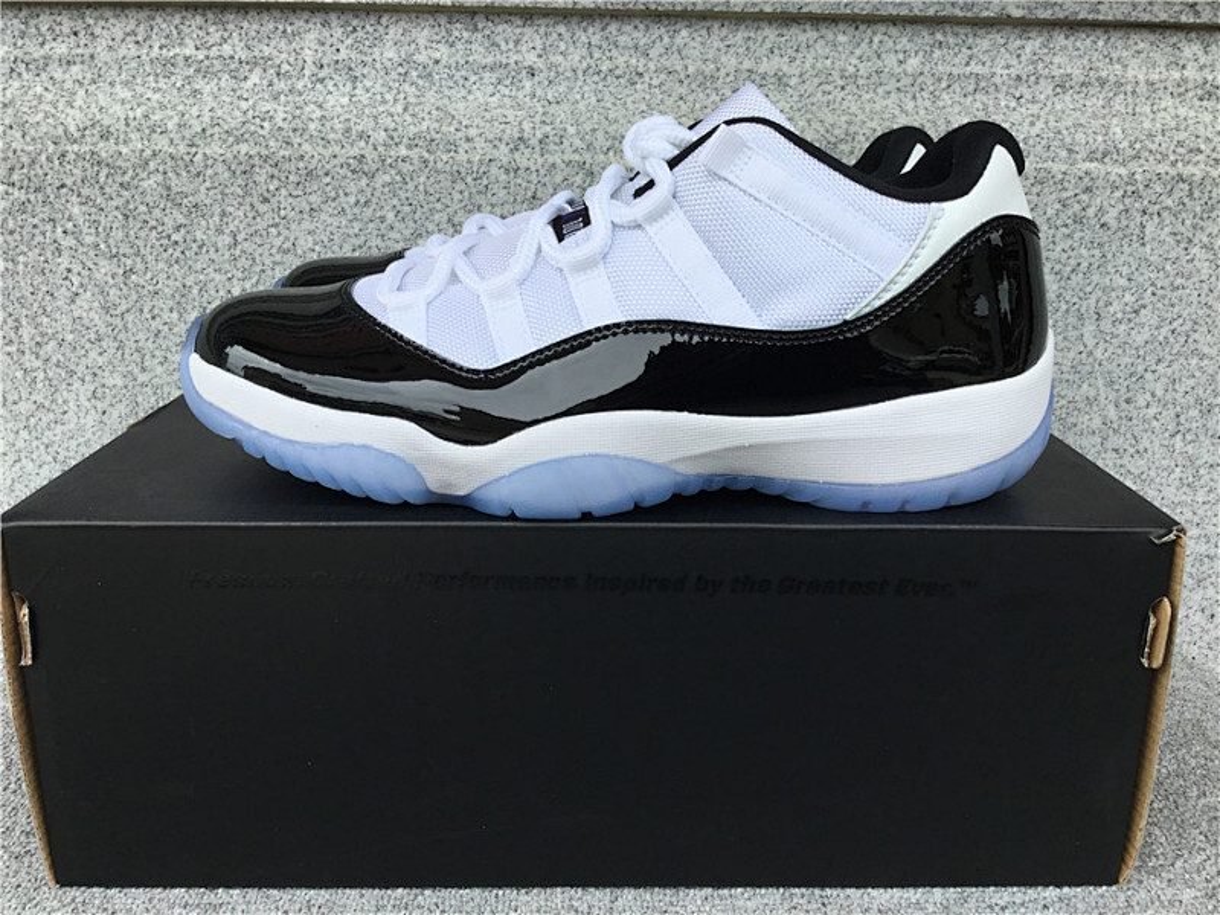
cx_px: 610
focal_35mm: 31
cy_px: 458
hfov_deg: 58.4
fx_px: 1093
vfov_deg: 45.4
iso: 25
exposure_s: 1/413
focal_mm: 3.3
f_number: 2.4
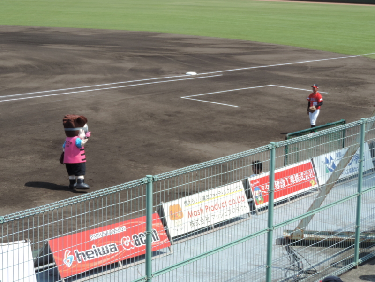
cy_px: 141
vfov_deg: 16.4
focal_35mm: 90
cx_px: 188
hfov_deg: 21.8
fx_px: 975
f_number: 4.1
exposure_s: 1/500
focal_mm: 16
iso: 80
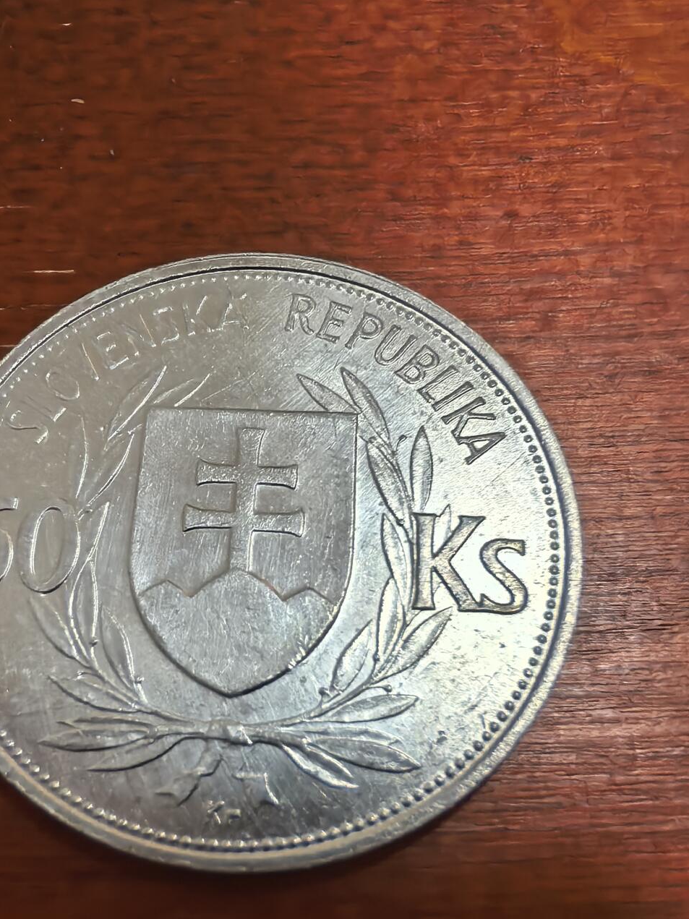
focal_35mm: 34
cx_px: 221
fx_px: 902
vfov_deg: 53.5
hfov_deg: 41.2
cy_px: 557
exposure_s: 1/50
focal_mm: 1.68
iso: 160
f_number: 2.2
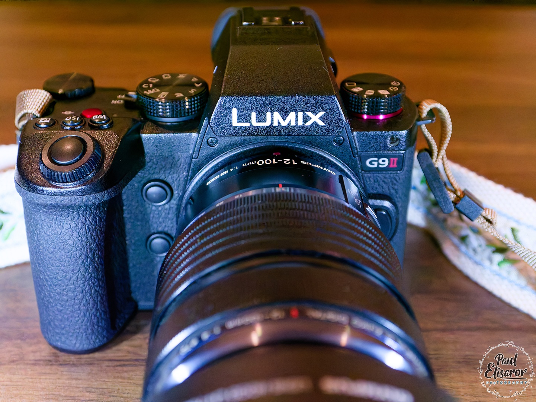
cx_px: 268
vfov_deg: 29.1
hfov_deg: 38.2
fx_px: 774
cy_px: 201
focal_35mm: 50
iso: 25600
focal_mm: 25
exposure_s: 1/800
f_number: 4
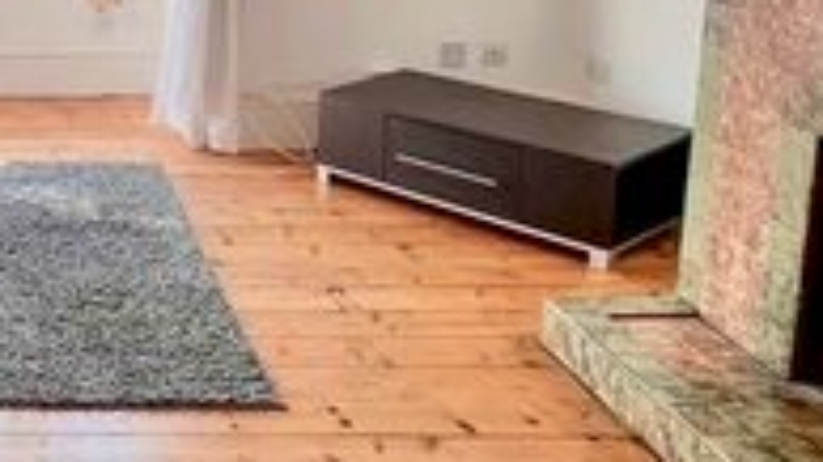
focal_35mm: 51
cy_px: -28
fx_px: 1113
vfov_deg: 22.3
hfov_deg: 35.0
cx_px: -76
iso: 32
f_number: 1.8
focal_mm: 1.57
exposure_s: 1/384
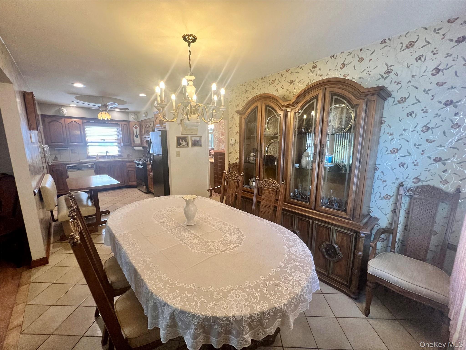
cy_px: 175
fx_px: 175
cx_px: 233
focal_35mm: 13
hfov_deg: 106.2
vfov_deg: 89.9
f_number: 1.8
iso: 160
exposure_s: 1/60
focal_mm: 1.57
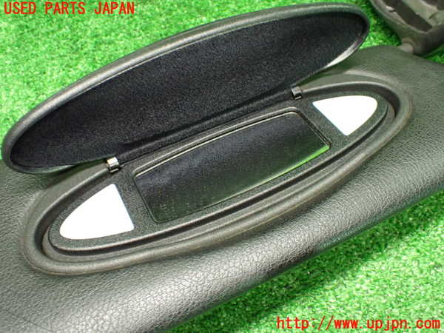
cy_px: 166
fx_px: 462
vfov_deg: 39.7
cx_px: 222
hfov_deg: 51.4
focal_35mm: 36
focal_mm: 6.37
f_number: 2.5
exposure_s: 1/40
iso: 800
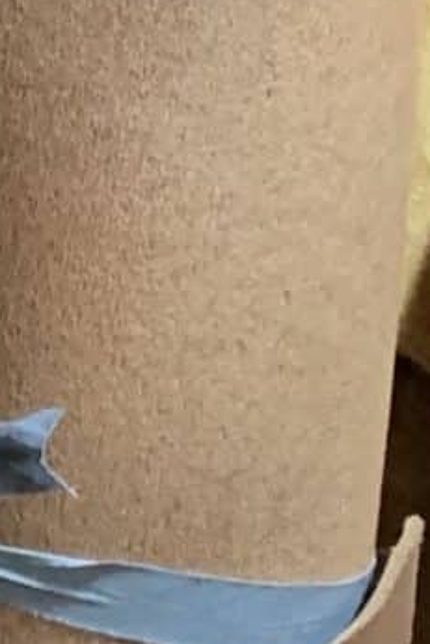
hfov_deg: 6.1
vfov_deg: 10.2
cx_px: -1093
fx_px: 3579
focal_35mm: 200
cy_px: -52
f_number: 1.8
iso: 400
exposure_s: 1/25
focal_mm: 4.25
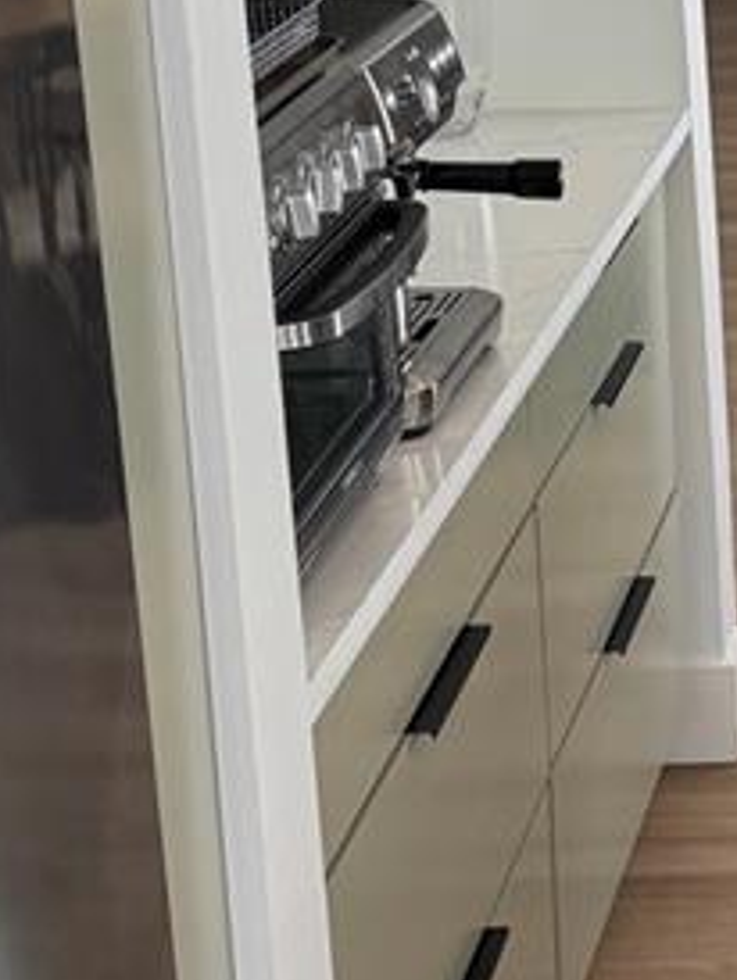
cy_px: 236
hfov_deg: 12.8
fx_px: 2976
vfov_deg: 18.6
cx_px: 1334
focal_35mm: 105
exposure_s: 1/164
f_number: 1.78
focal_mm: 6.76
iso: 100
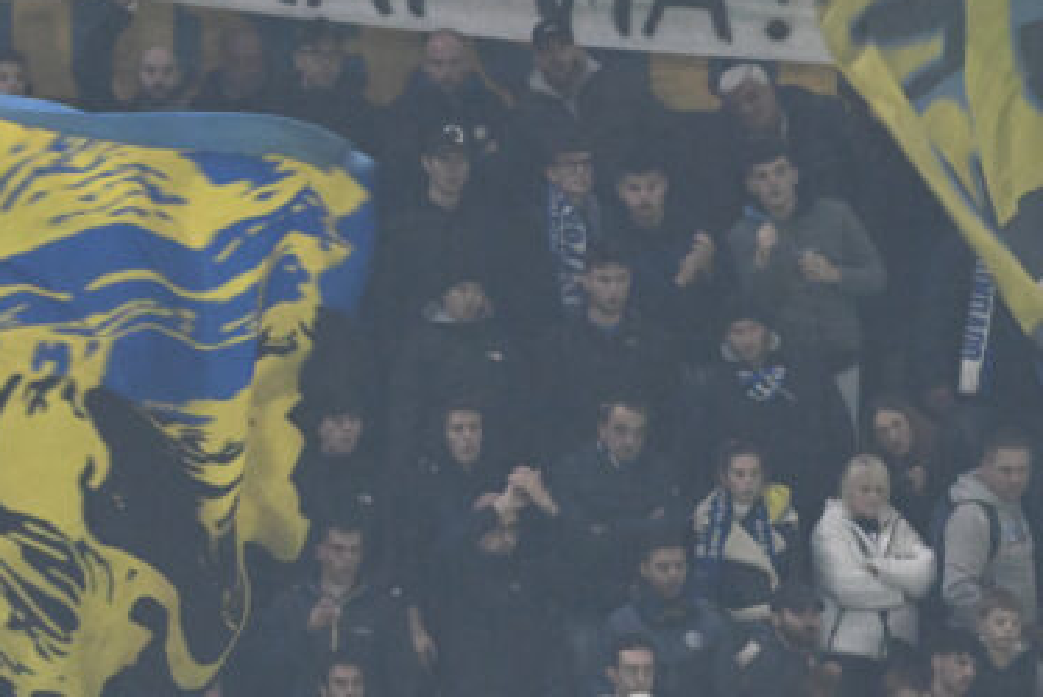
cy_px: 913
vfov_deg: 0.8
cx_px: 530
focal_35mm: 1642
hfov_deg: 1.3
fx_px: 47608
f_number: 7.1
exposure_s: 1/125
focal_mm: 600
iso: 4000
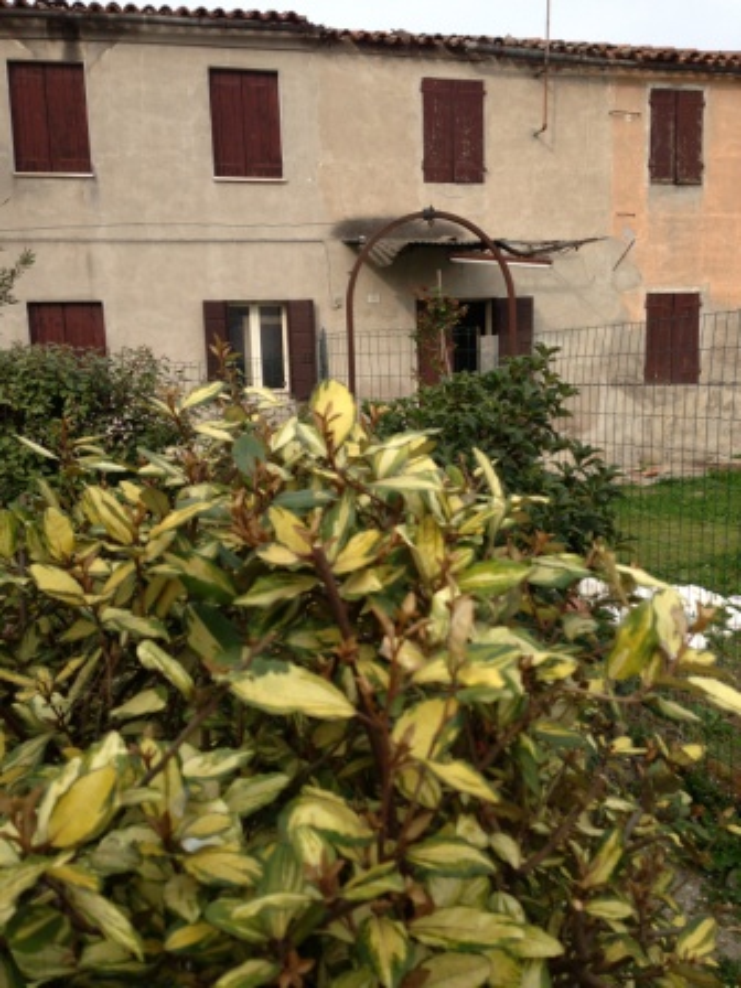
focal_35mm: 33
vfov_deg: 55.4
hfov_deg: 42.9
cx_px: 370
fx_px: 942
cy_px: 494
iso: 50
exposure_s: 1/565
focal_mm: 4.13
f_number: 2.4
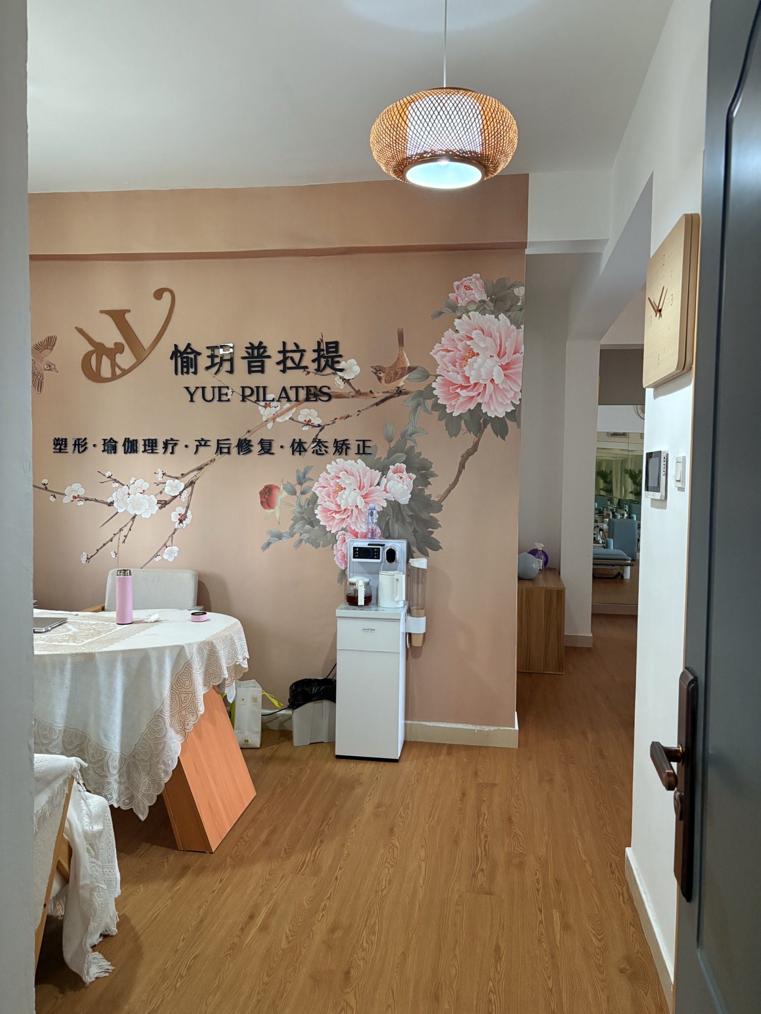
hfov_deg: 53.1
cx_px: 380
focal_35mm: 26
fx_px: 762
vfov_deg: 67.3
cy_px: 507
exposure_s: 1/50
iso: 320
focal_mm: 5.96
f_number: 1.6
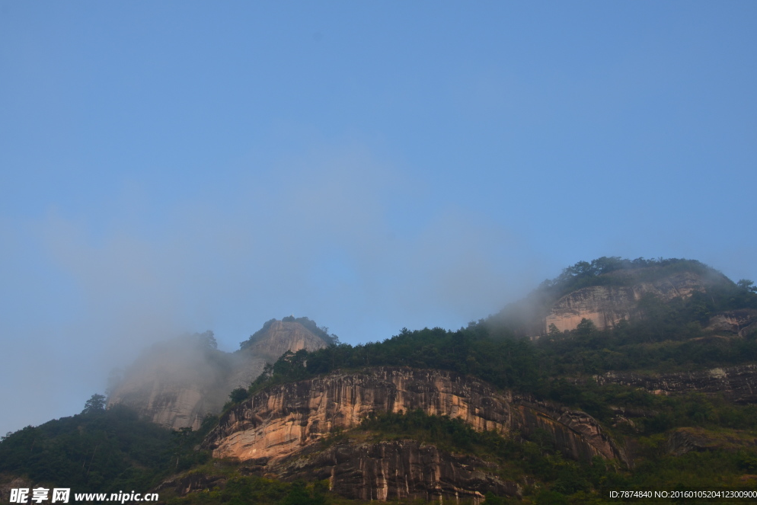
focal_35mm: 37
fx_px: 778
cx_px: 388
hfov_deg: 51.9
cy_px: 251
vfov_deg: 36.0
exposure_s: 1/200
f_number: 10
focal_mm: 24
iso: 200
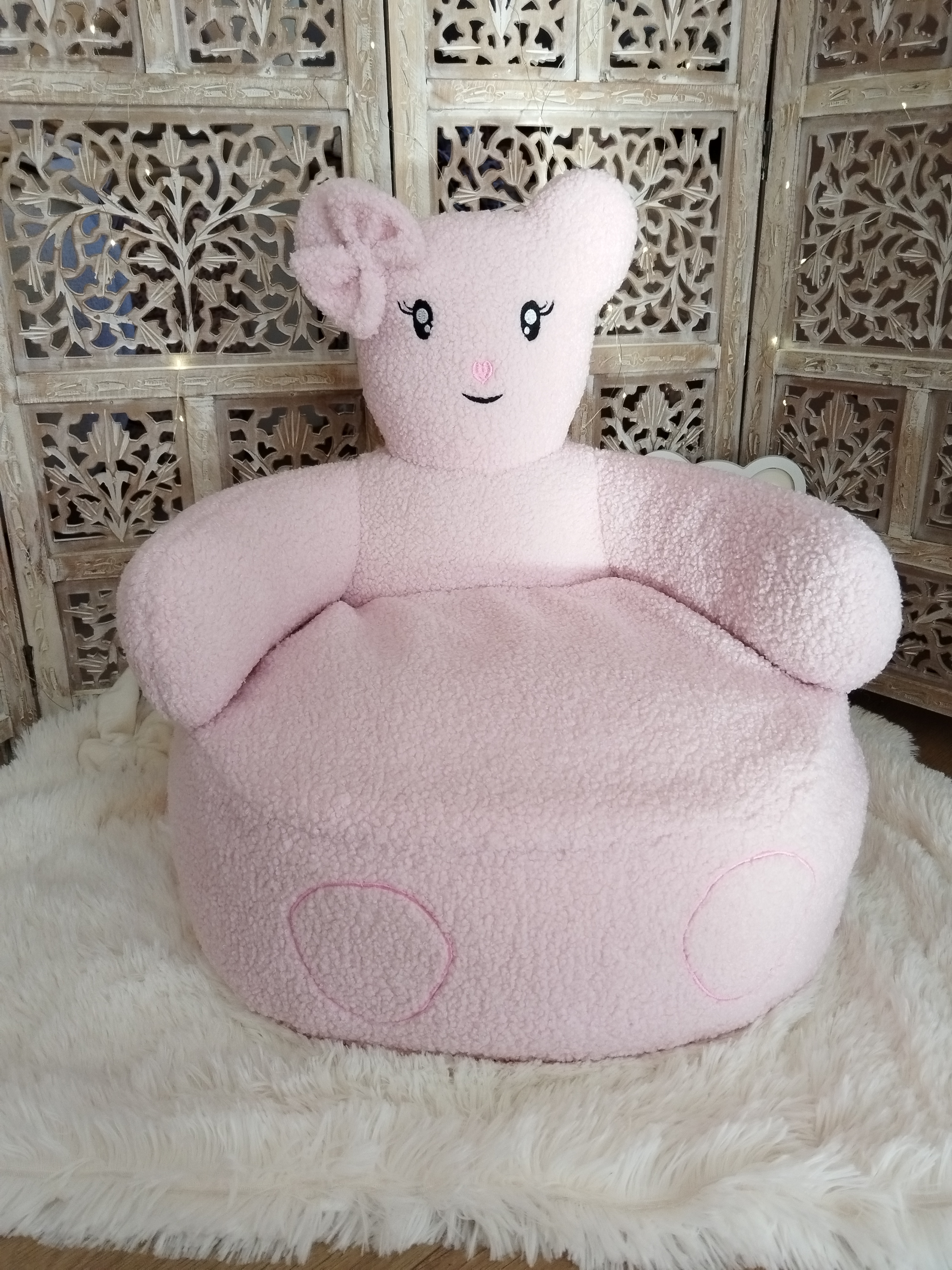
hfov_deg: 53.1
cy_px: 635
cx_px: 476
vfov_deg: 67.3
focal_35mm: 26
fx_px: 953
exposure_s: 1/100
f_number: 1.9
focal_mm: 4.95
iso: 500
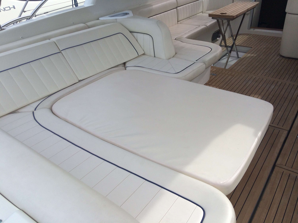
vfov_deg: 48.2
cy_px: 112
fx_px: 250
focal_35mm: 29
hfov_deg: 61.7
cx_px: 149
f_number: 2.2
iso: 32
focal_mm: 4.15
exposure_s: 1/1709
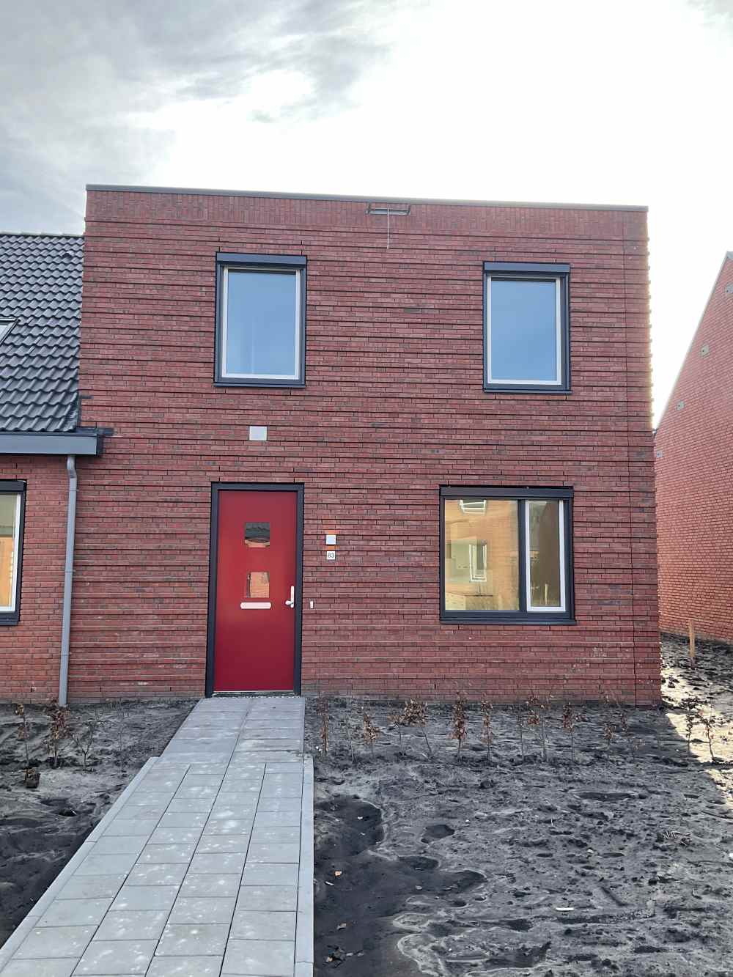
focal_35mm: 29
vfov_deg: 61.7
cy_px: 488
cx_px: 366
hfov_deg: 48.2
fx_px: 819
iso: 16
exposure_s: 1/389
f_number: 1.8
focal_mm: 3
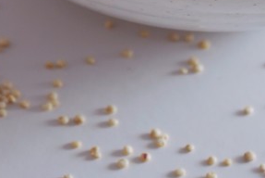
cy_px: -82
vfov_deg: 5.3
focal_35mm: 257
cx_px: 68
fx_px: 1894
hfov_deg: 8.0
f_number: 5.6
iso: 100
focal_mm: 48
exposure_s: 1/30
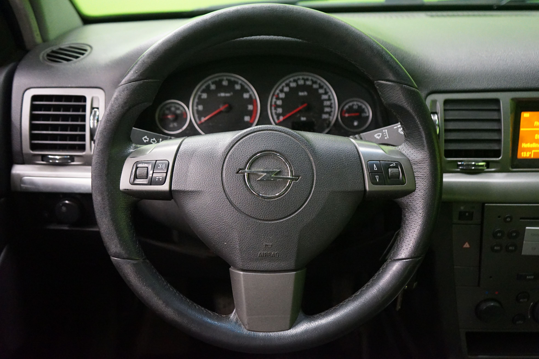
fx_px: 554
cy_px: 180
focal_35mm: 37
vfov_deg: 35.9
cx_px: 270
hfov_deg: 51.9
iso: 6400
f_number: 4
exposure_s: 1/20
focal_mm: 37
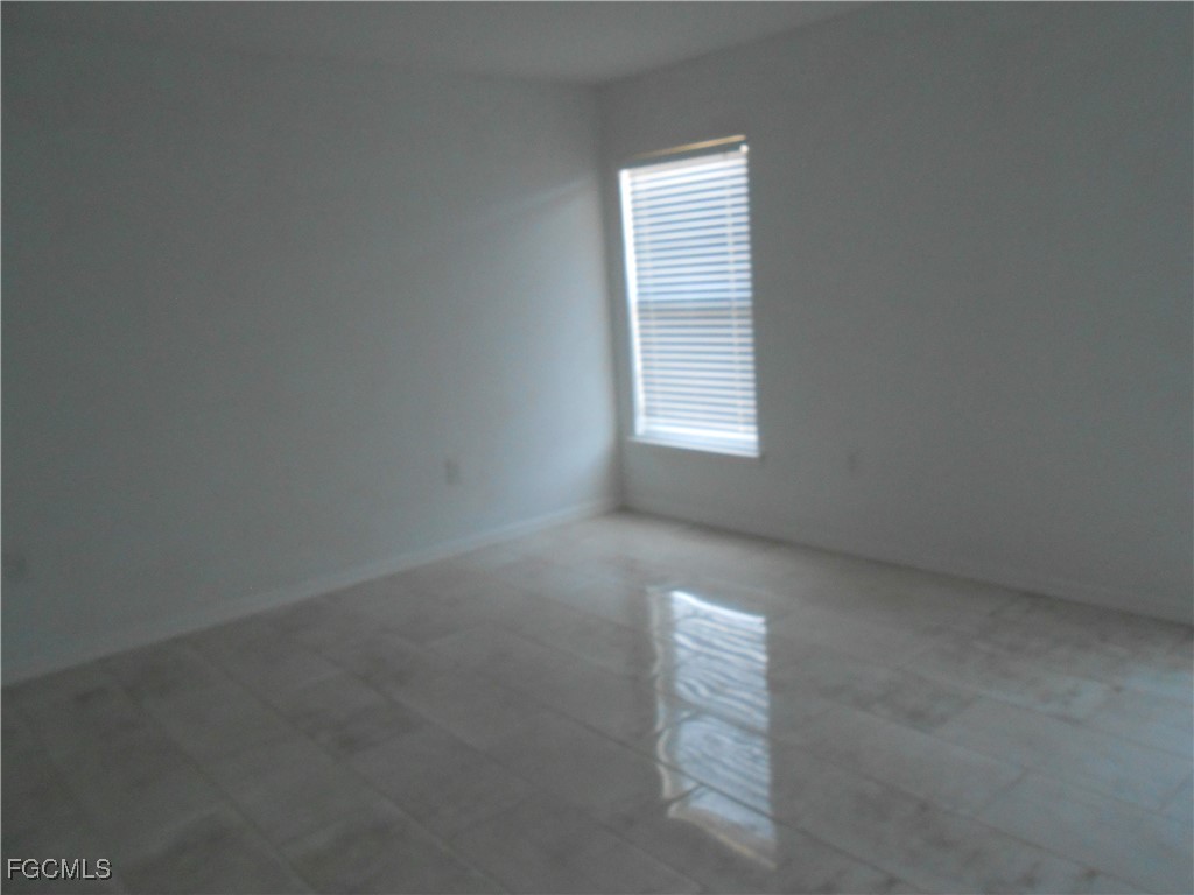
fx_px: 897
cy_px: 448
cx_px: 597
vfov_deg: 53.1
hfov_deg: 67.3
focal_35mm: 26
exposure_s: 1/30
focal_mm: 4.6
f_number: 3.5
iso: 400
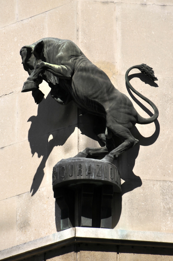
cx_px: 86
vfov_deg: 7.4
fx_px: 2006
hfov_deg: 4.9
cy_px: 130
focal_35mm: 278
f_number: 6.3
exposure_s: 1/2000
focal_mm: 185
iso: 200
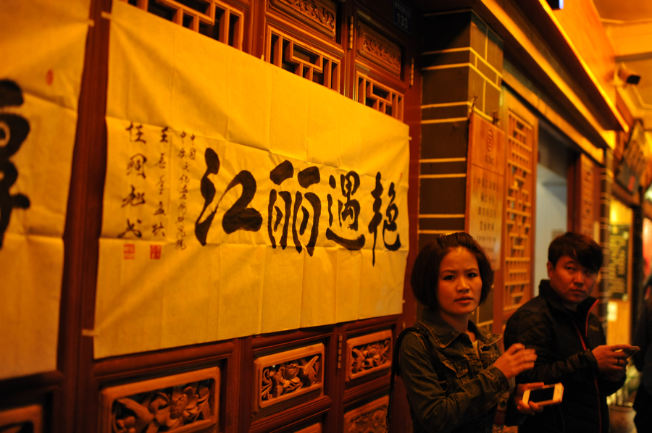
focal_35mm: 35
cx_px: 326
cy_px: 216
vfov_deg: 37.8
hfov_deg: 54.5
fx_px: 633
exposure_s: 1/80
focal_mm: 35
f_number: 1.6
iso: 2000
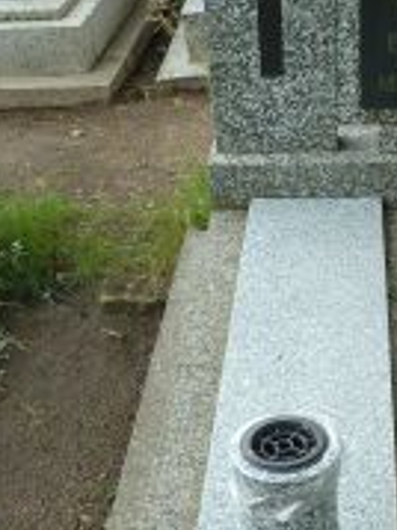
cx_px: 376
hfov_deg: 21.3
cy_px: 352
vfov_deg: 28.8
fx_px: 1026
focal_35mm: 67
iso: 80
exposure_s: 1/60
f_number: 3.3
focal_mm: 4.1
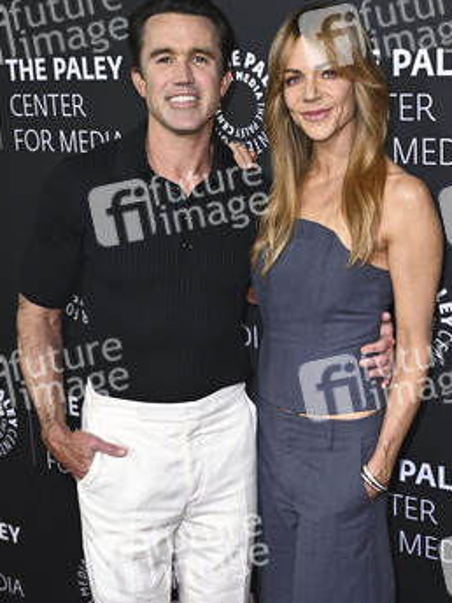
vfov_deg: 49.0
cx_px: 230
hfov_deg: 37.7
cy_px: 293
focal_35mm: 38
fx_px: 662
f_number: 5.6
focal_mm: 34
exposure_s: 1/200
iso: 1250
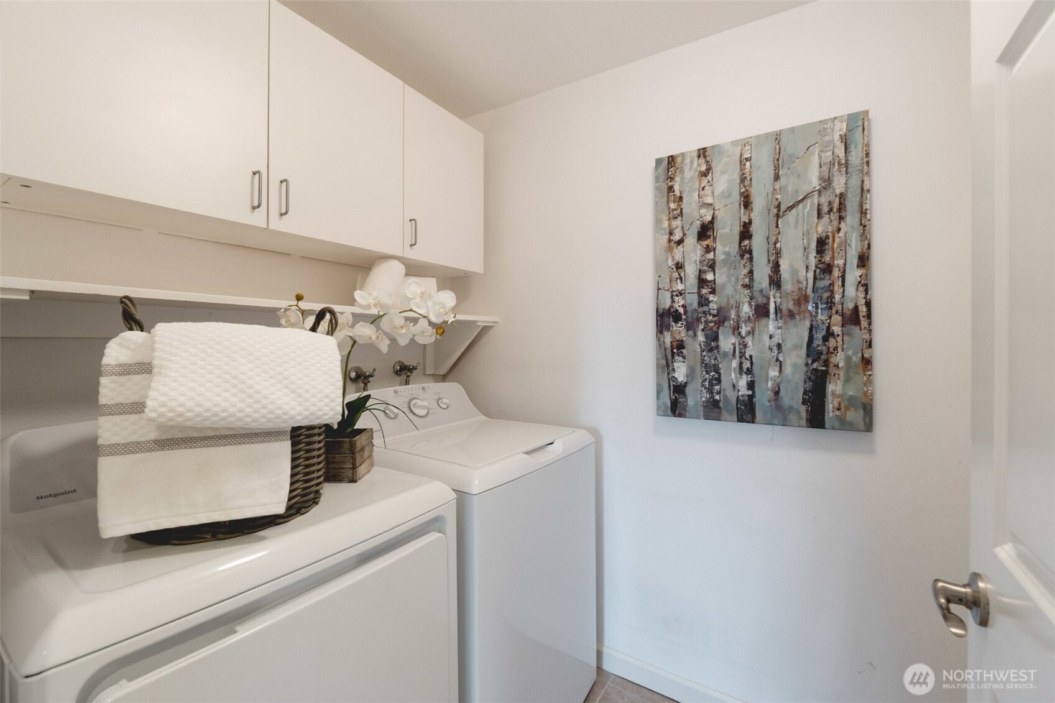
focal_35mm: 15
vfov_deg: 77.3
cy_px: 352
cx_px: 528
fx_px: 440
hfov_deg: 100.4
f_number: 9
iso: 200
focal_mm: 10
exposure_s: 1/1.67
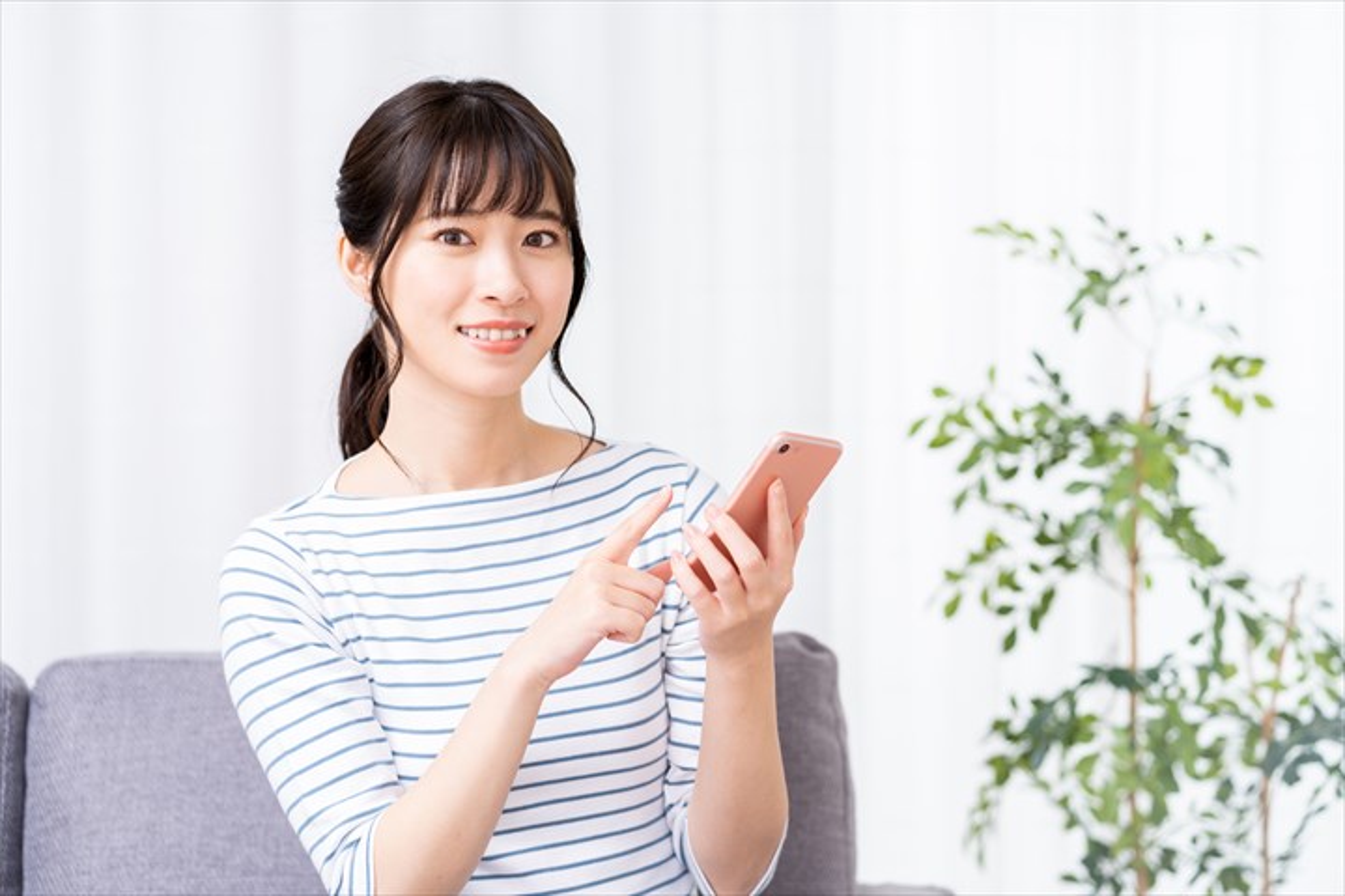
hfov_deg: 23.9
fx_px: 3175
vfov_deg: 16.1
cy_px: 448
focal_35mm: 85
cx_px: 672
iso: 100
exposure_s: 1/160
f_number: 3.2
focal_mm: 85
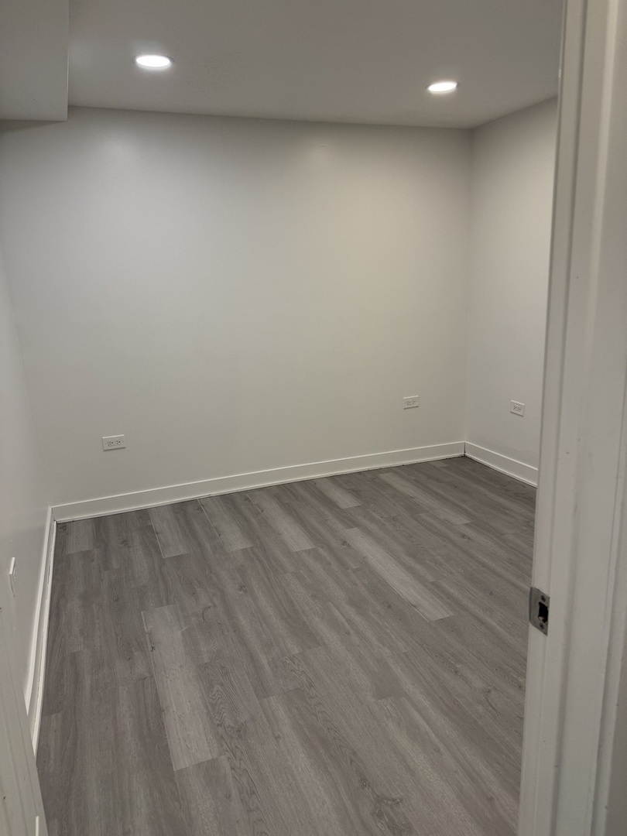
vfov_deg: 71.6
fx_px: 580
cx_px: 314
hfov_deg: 56.8
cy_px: 418
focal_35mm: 24
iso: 100
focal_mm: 6.76
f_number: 1.78
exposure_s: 1/120
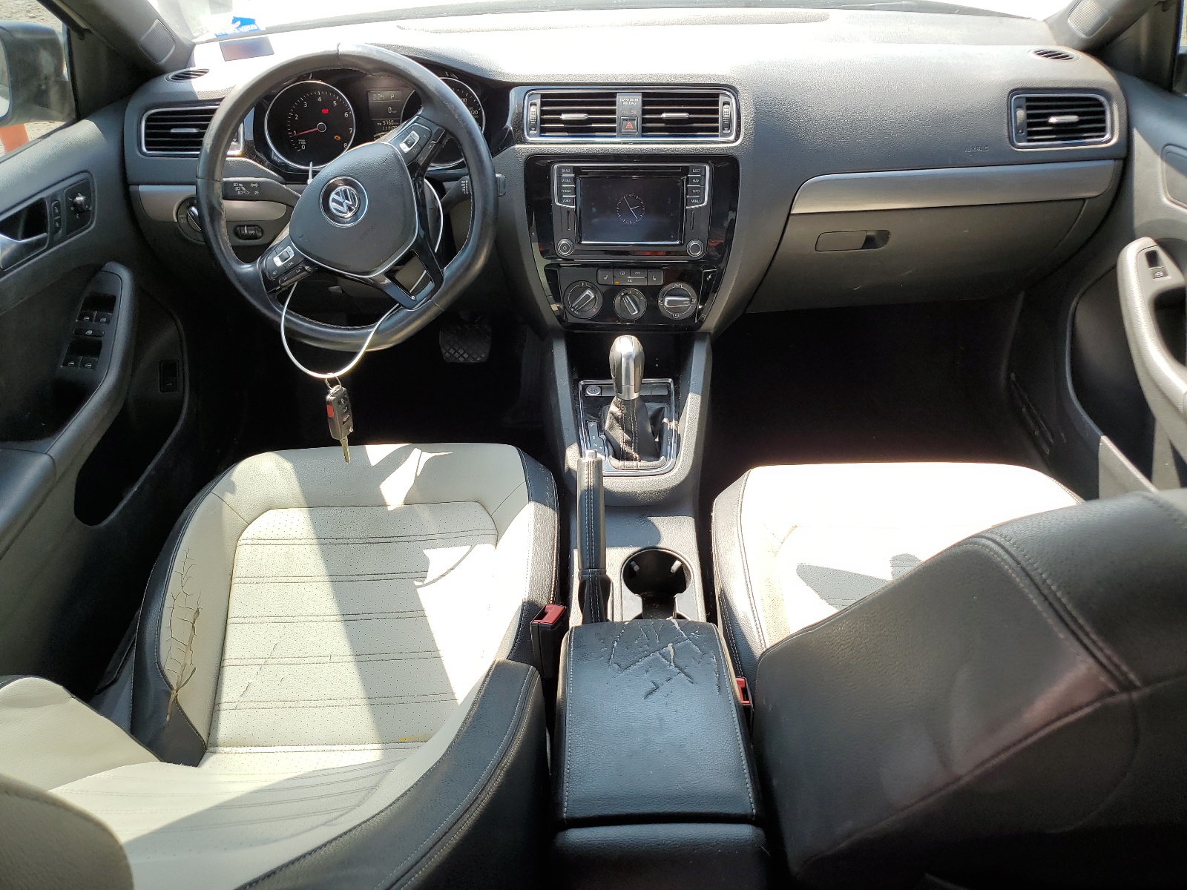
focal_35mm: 26
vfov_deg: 53.1
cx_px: 594
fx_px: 892
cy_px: 445
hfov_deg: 67.3
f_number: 1.5
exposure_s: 1/345
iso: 50
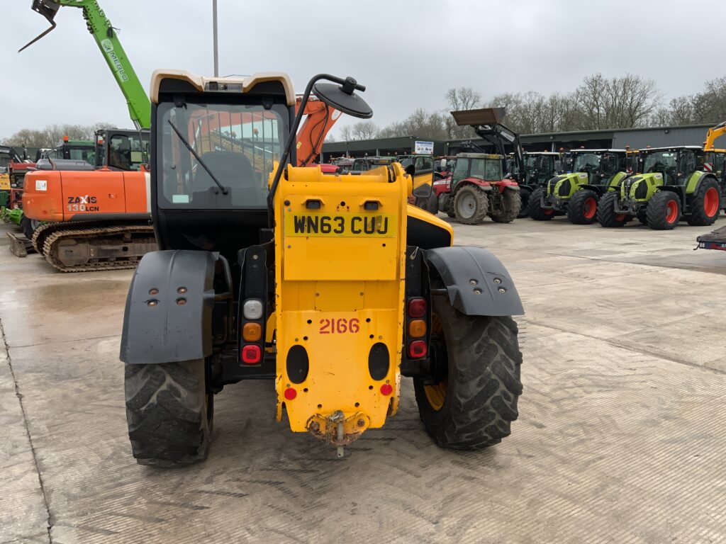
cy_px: 272
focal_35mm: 29
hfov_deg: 61.7
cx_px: 363
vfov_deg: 48.2
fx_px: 608
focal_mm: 3
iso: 16
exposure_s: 1/391
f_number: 1.8
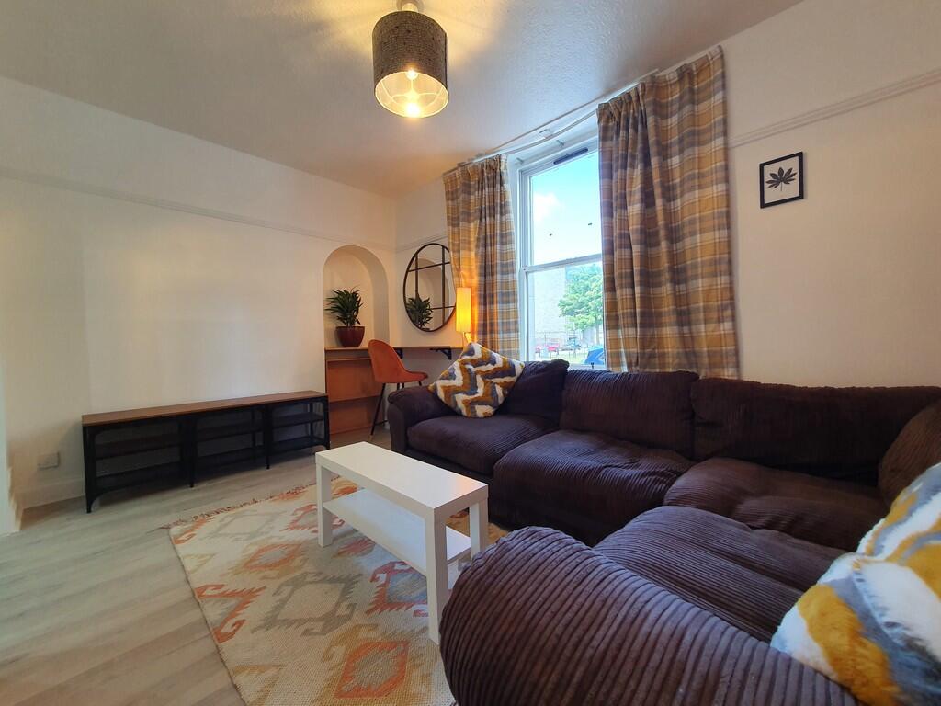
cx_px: 470
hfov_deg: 106.2
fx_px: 353
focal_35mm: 13
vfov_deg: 89.9
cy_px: 353
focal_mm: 1.8
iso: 100
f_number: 2.2
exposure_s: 1/50
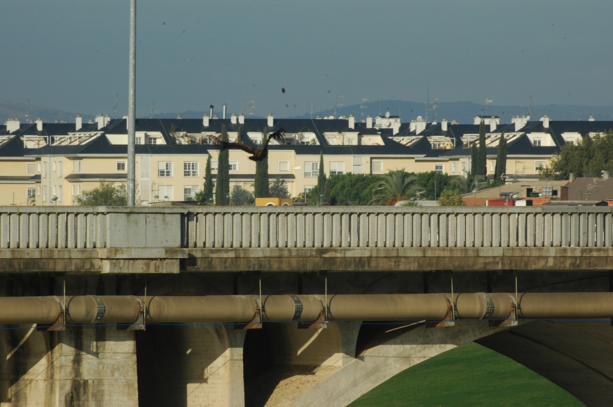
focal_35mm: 600
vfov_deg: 2.3
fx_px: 10208
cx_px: 306
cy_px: 204
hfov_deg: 3.4
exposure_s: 1/160
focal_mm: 400
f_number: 22
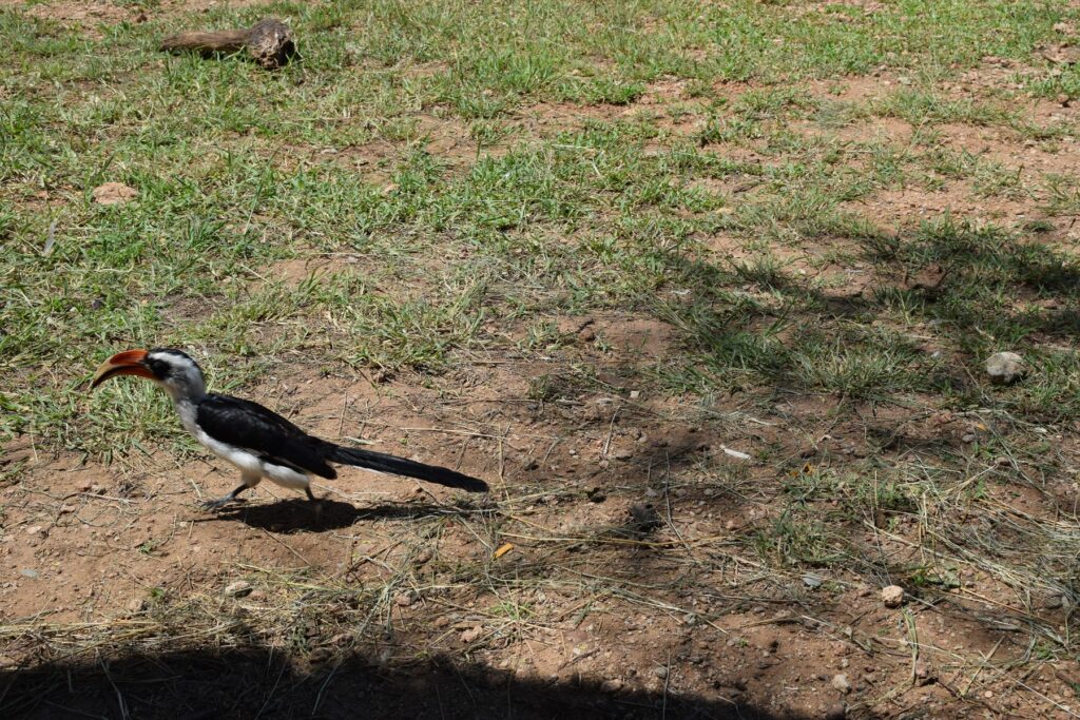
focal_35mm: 52
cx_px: 540
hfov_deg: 37.8
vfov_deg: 25.8
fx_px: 1575
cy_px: 360
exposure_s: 1/400
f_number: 10
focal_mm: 35
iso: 200
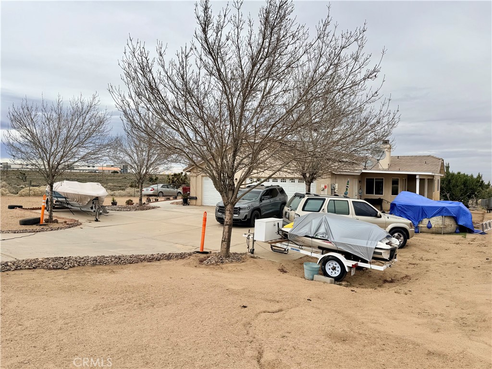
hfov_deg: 71.6
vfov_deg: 56.8
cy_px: 184
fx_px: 341
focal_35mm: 24
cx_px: 246
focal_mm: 6.76
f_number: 1.78
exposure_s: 1/2445
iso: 80
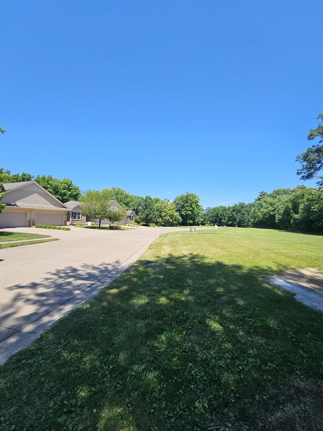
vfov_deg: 106.2
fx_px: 162
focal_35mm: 13
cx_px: 162
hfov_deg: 89.9
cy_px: 216
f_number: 2.2
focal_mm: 2.2
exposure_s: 1/1358
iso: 50
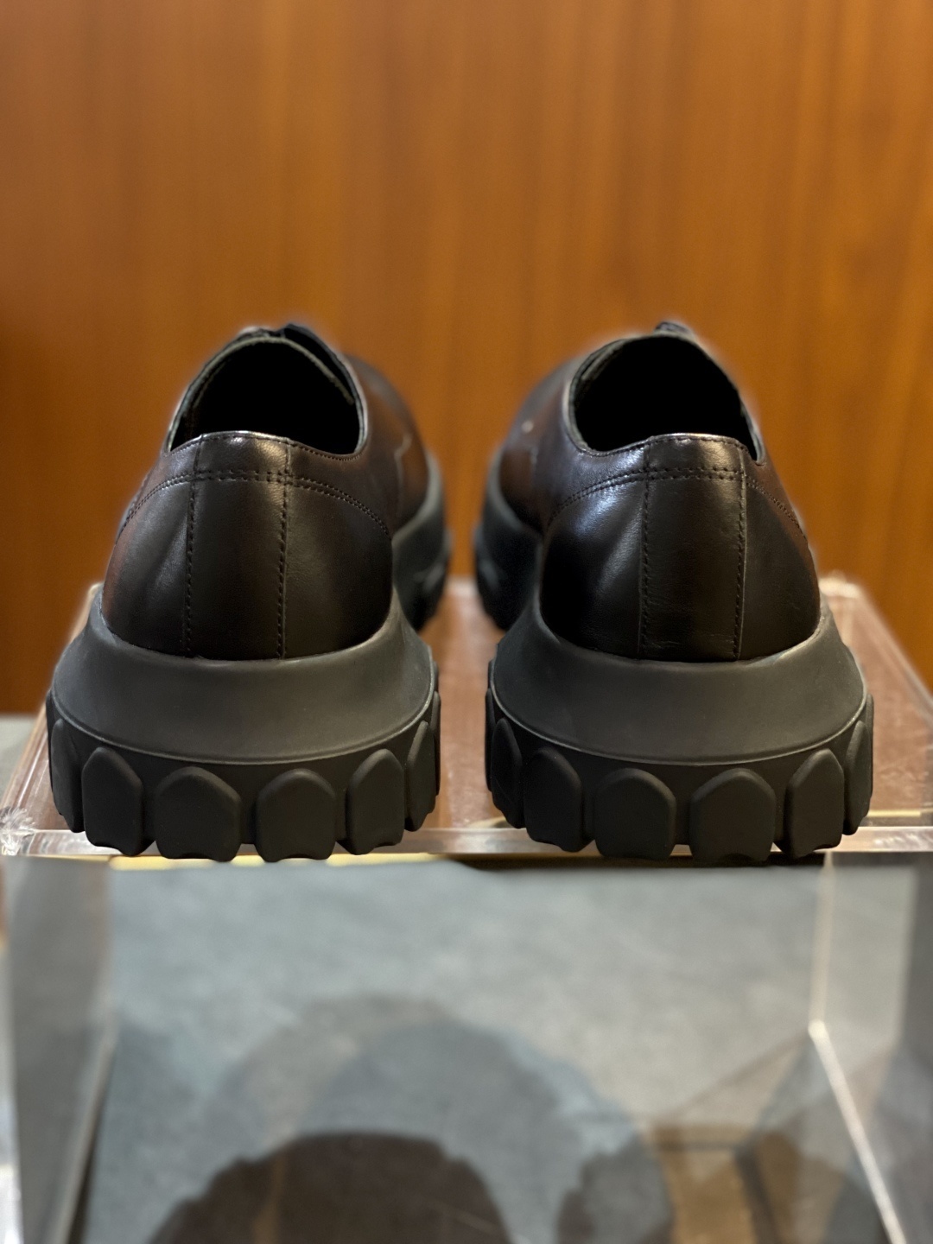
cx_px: 466
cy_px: 622
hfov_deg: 28.0
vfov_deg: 36.8
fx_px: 1869
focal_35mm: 52
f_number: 2
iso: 400
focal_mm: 6
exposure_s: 1/25
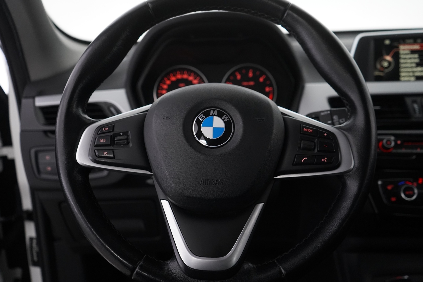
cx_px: 212
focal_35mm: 33
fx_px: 388
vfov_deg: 40.0
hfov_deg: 57.2
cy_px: 141
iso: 4000
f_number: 4
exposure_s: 1/60
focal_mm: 33
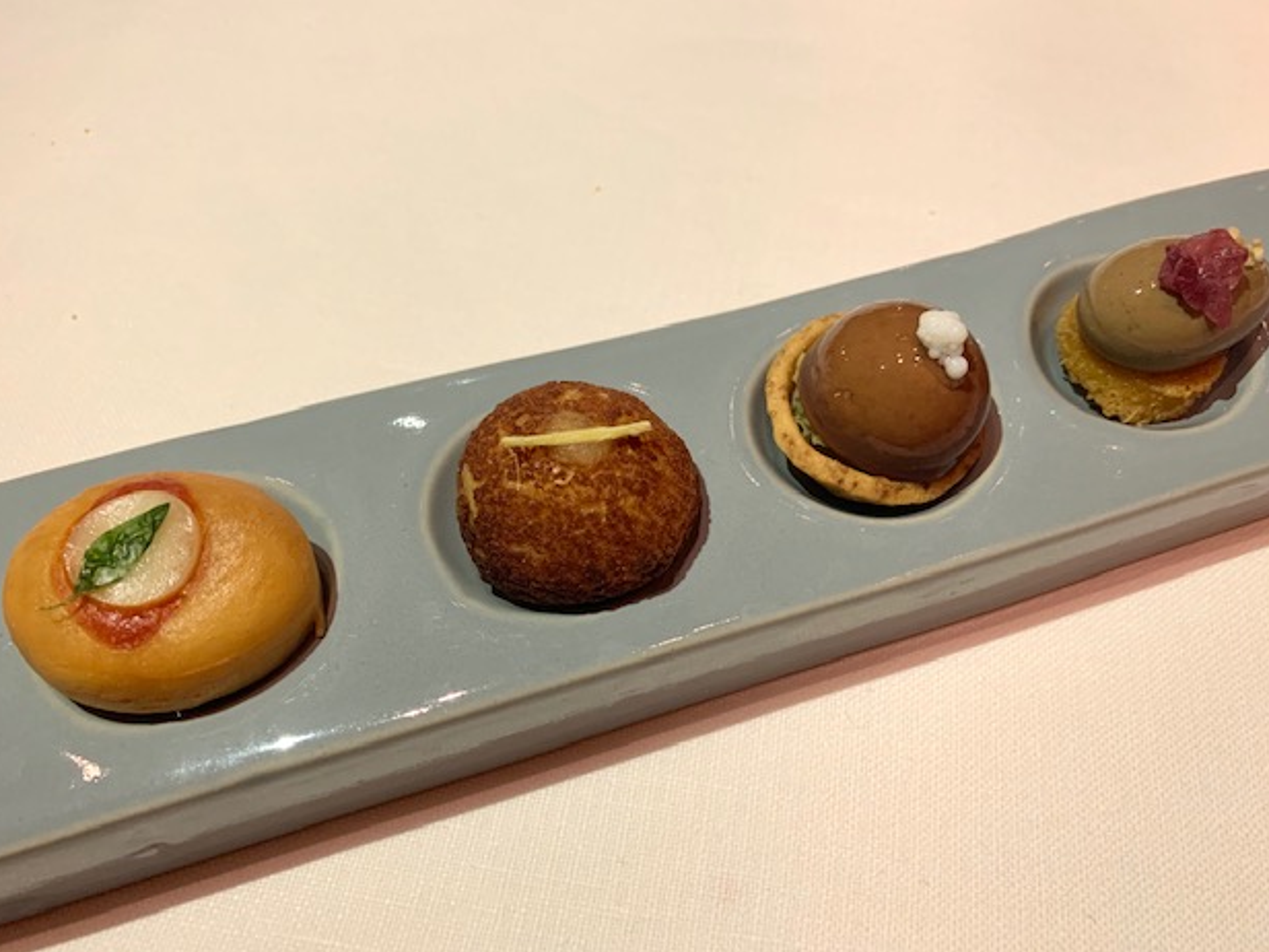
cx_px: 645
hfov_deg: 65.3
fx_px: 990
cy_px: 492
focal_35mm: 27
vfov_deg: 51.3
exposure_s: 1/50
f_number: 1.8
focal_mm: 4.25
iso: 200
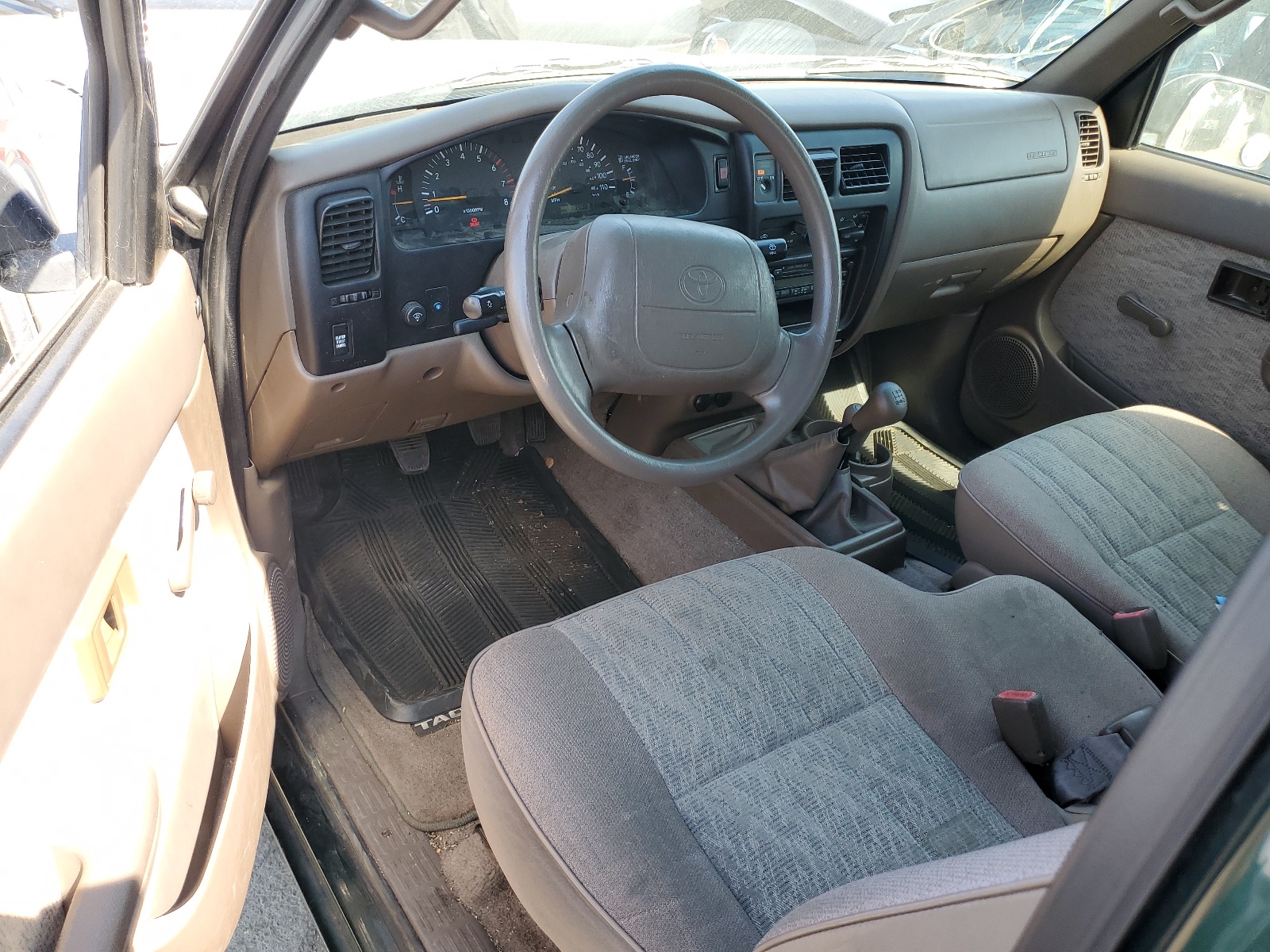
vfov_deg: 53.1
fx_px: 954
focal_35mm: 26
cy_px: 476
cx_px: 635
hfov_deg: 67.3
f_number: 1.5
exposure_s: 1/244
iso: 50
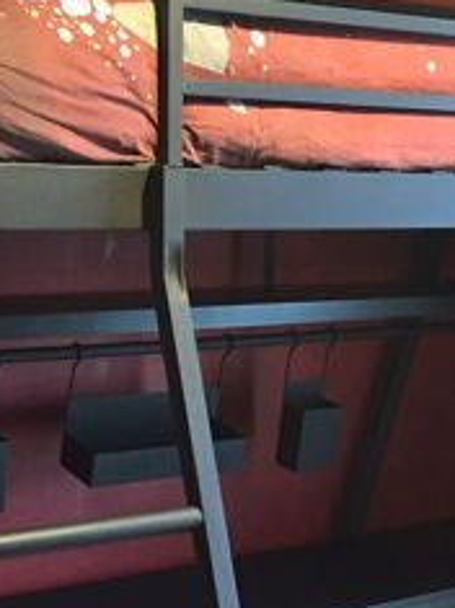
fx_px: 1386
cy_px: 533
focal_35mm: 79
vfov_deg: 24.1
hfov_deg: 18.6
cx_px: 181
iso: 250
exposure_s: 1/25
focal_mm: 4.15
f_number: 2.2
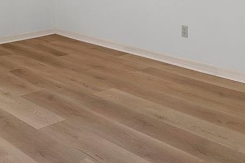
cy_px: -54
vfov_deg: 20.8
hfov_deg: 33.8
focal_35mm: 59
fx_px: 401
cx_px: 95
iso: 320
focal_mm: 17
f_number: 8
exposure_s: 1/8
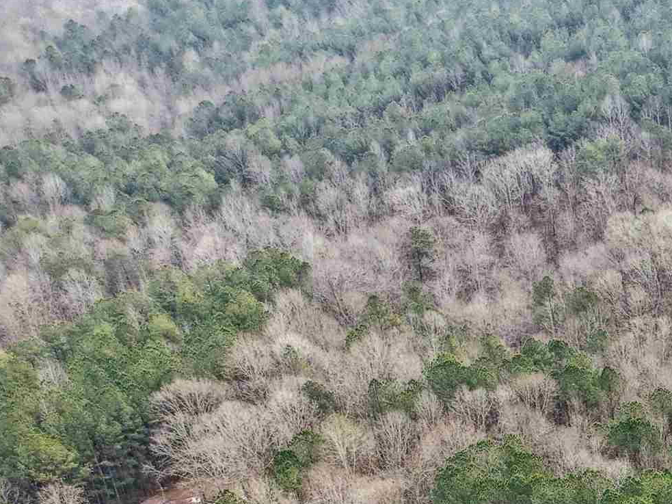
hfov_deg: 22.2
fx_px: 1456
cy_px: 587
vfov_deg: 18.7
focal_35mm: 75
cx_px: 958
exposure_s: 1/320
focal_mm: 8.7
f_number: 1.8
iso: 100
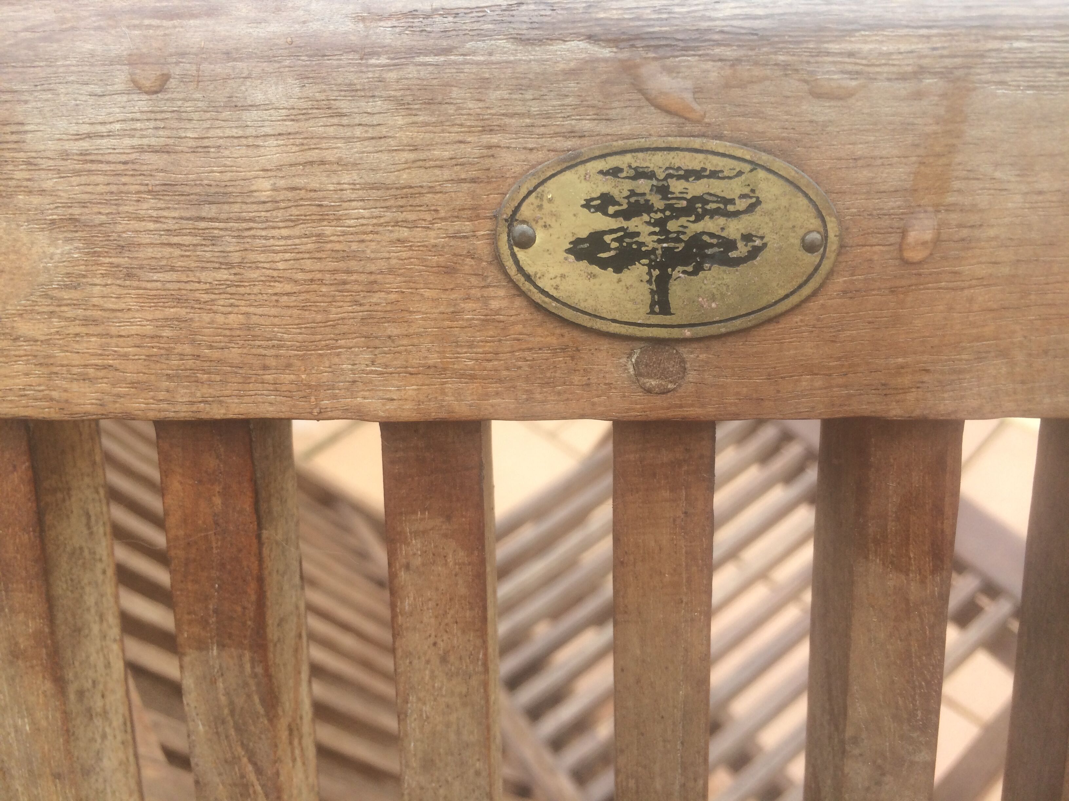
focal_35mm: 29
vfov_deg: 48.2
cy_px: 400
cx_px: 534
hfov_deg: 61.7
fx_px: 896
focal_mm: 4.15
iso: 32
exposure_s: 1/283
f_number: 2.2
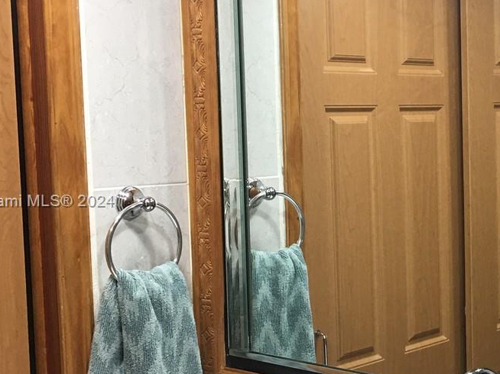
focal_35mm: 71
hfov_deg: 26.2
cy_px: 202
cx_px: 481
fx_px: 1025
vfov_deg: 20.7
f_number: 2.2
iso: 32
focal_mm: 4.15
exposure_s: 1/30
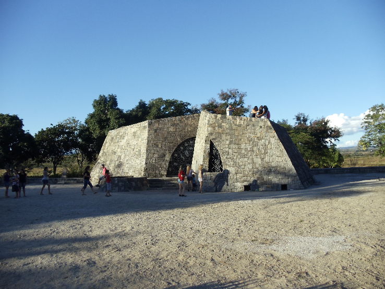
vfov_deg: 32.9
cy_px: 144
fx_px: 490
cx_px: 192
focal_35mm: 44
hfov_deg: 42.9
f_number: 7.1
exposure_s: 1/200
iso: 100
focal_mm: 6
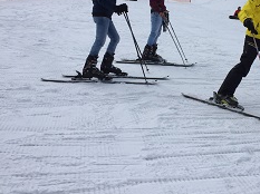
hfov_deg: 42.7
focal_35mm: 43
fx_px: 322
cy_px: 56
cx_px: 191
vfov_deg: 33.0
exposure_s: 1/2198
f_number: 2.2
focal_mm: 4.15
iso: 32
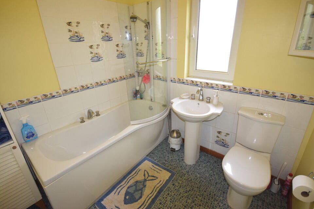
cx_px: 157
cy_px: 98
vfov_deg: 73.7
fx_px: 140
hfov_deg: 96.7
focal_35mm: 16
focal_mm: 10
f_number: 5
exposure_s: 1/100
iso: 800
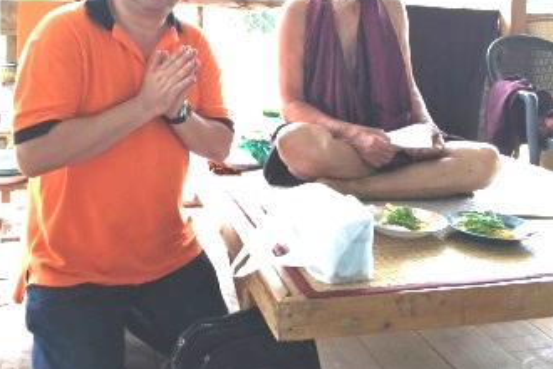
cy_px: 96
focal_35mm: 41
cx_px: 276
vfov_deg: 32.1
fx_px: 630
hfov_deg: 47.4
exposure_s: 1/134
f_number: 2.2
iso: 32
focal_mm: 4.15
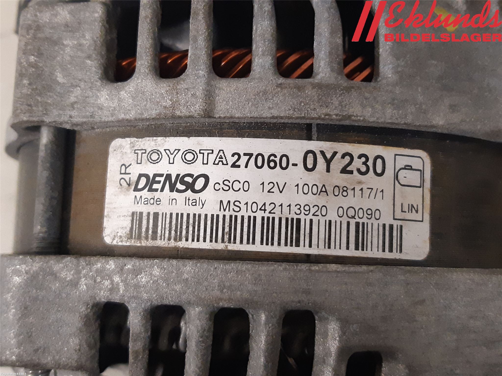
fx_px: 377
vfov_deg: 53.1
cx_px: 251
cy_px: 188
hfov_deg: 67.3
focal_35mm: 26
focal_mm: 3.93
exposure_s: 1/50
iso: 320
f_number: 1.7
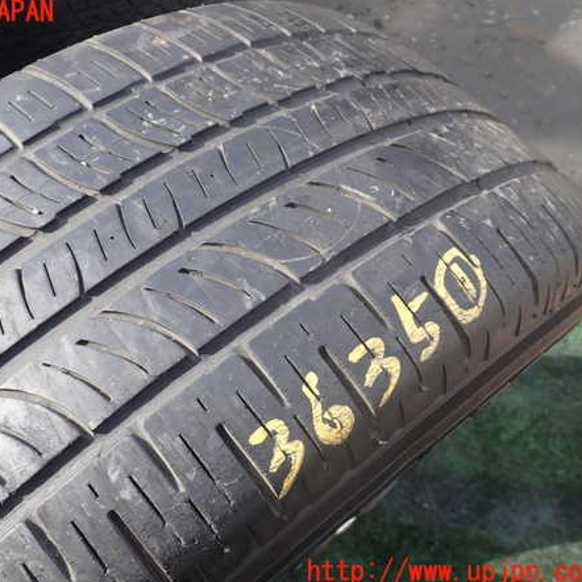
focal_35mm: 36
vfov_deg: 46.0
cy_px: 292
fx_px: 685
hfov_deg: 45.6
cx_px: 209
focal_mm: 5.4
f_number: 3.2
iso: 100
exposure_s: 1/250
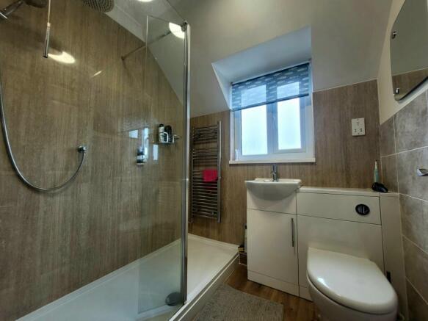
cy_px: 160
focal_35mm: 13
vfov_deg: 89.9
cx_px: 214
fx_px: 161
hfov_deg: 106.2
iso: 50
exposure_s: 1/50
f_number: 2.2
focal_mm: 1.74
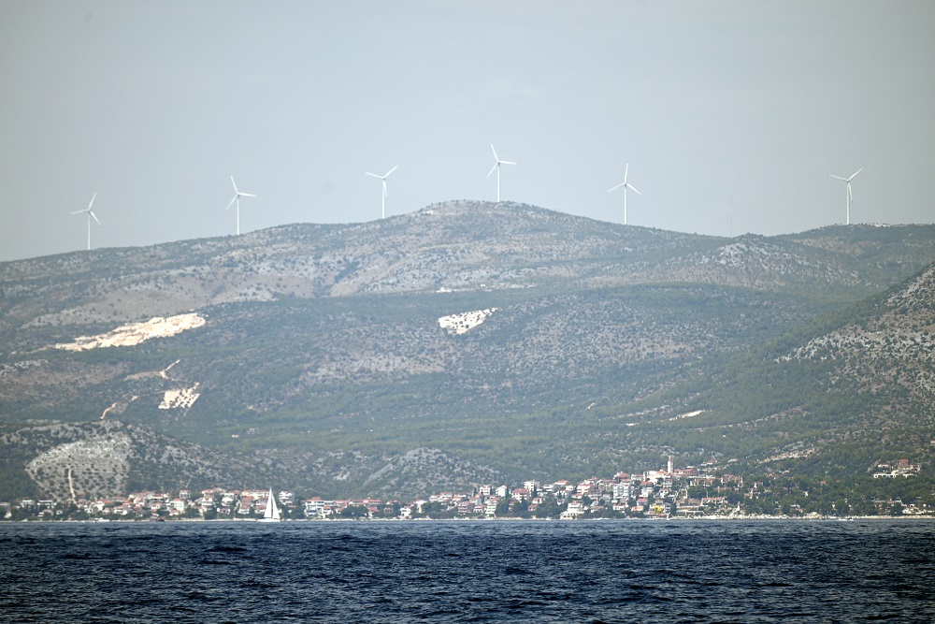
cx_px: 468
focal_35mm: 250
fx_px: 6494
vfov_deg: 5.5
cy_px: 312
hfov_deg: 8.2
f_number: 5.6
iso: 100
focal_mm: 250
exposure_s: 1/1000
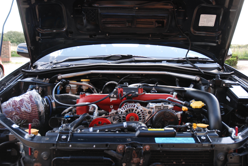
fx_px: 279
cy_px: 83
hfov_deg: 47.9
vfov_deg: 33.1
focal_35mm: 40
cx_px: 124
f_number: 4
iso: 200
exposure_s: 1/100
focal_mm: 27
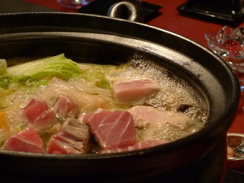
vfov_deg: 13.7
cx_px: 122
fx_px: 761
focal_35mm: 108
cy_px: 92
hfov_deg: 18.2
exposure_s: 1/60
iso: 400
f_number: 2.8
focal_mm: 12.8
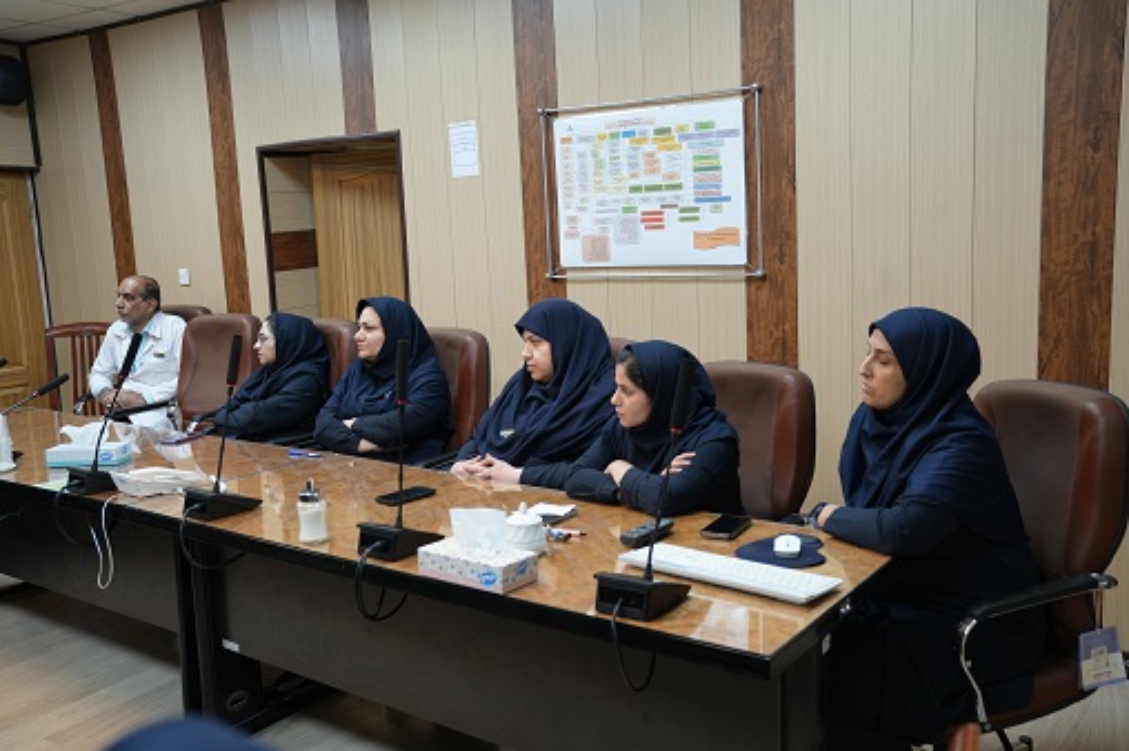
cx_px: 564
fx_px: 1003
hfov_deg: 58.7
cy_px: 376
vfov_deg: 41.1
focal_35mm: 32
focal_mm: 32
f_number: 4
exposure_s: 1/160
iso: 1250
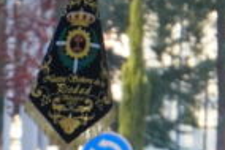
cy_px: 358
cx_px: 44
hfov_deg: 1.2
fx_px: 10654
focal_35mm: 1703
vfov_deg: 0.8
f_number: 6.3
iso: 2000
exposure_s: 1/400
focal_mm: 210
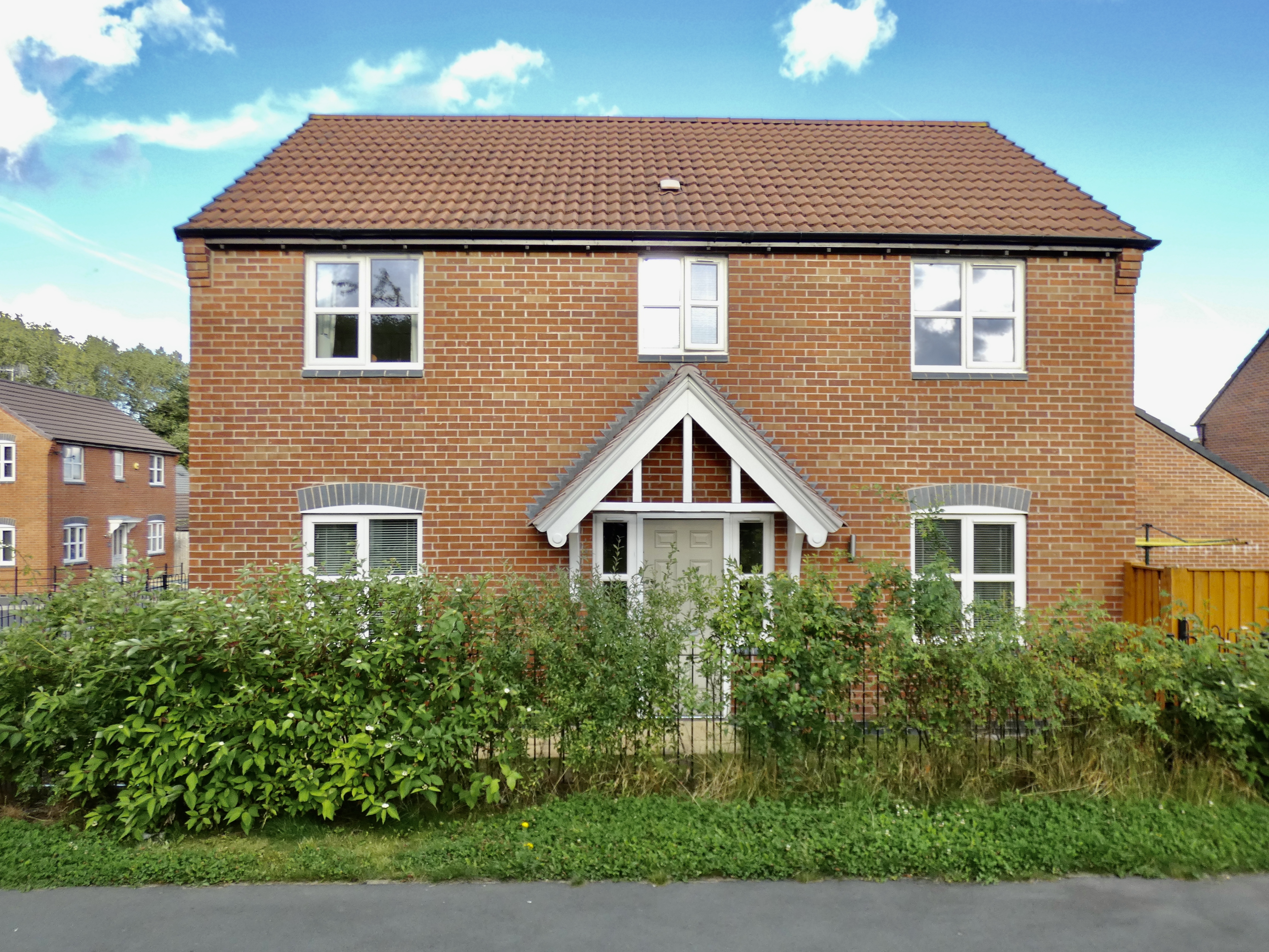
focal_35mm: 24
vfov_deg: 56.8
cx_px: 633
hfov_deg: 71.6
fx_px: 880
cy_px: 487
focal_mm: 4.1
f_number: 3
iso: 80
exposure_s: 1/250
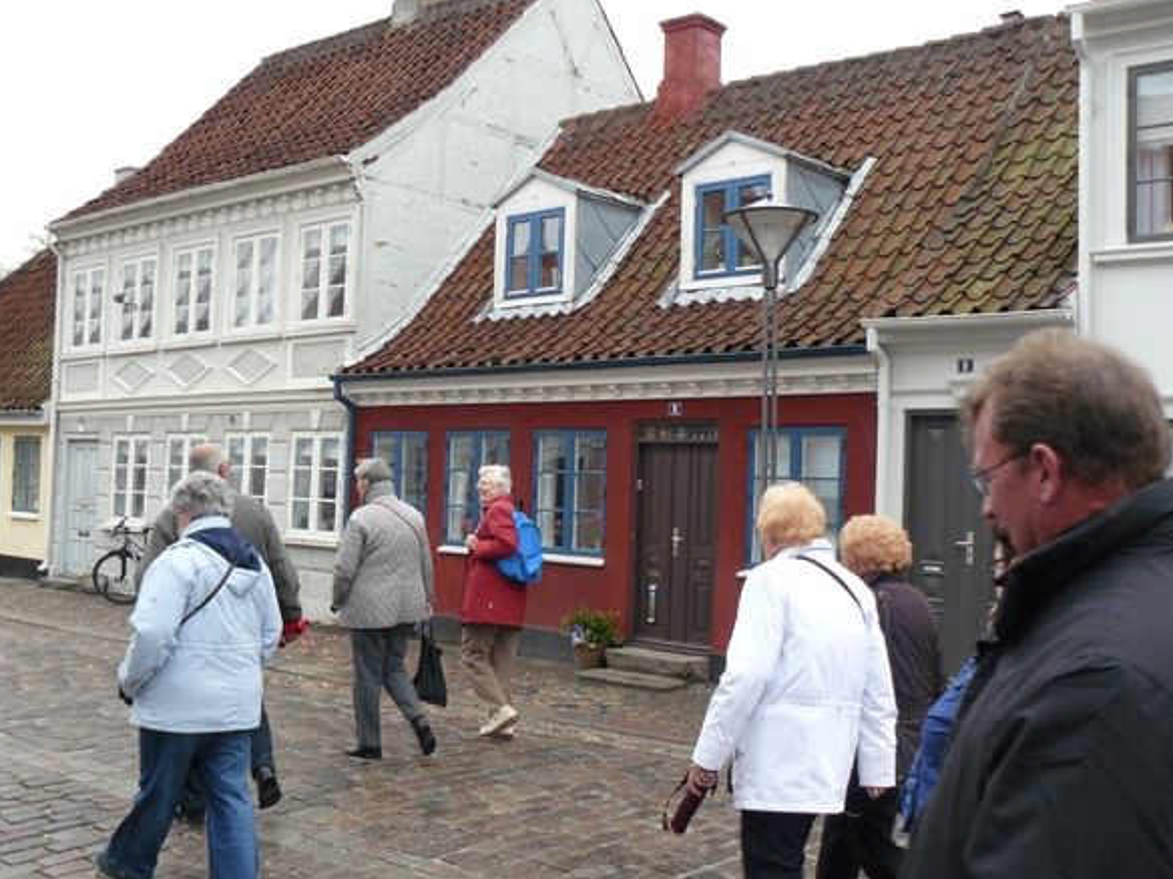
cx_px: 599
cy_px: 433
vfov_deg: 38.7
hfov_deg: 50.1
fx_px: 1254
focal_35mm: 37
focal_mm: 6
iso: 200
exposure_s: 1/125
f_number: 4
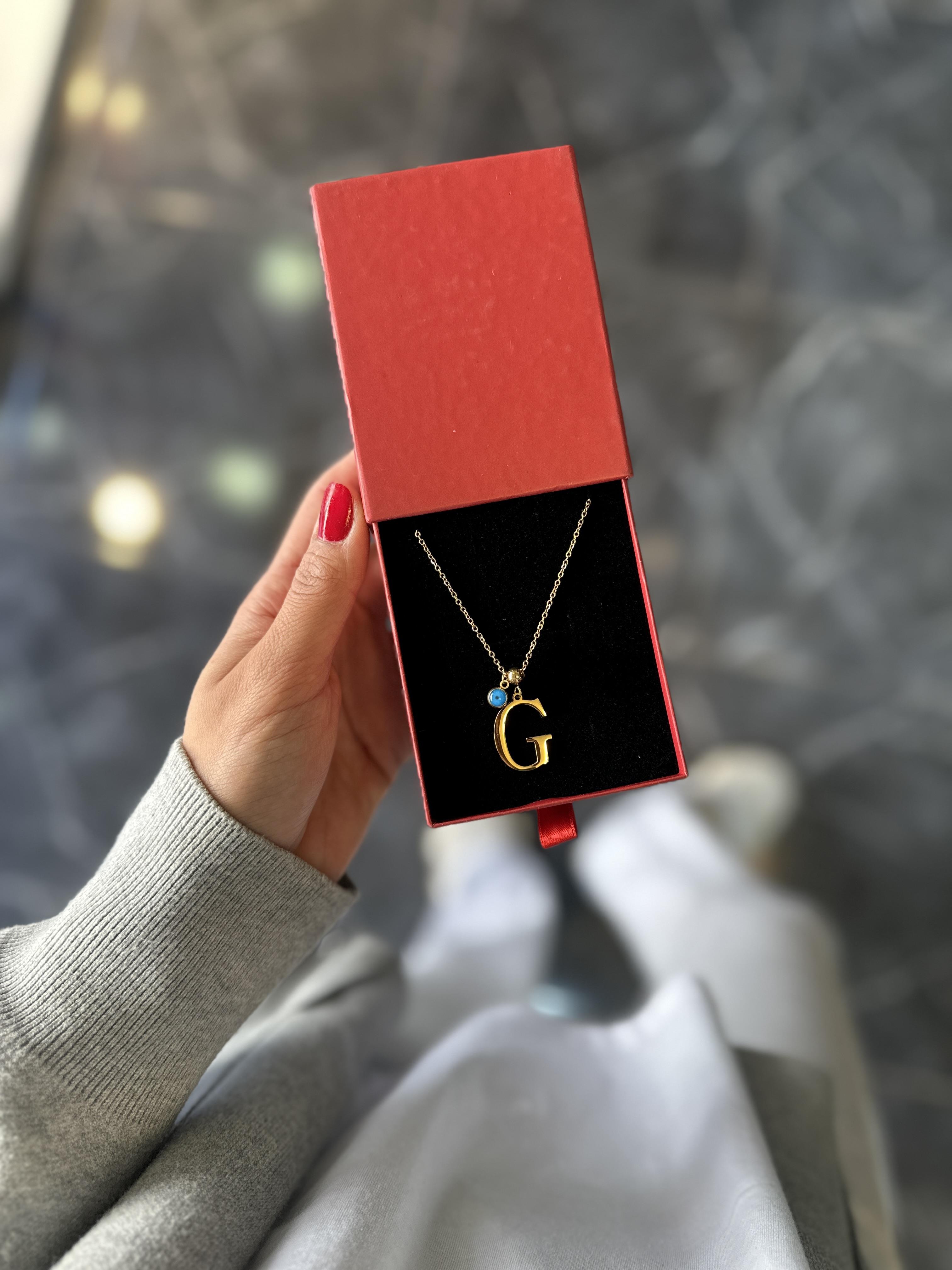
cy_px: 635
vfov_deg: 71.6
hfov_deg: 56.8
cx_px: 476
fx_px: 880
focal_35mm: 24
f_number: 1.78
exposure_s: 1/100
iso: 100
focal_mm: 6.86
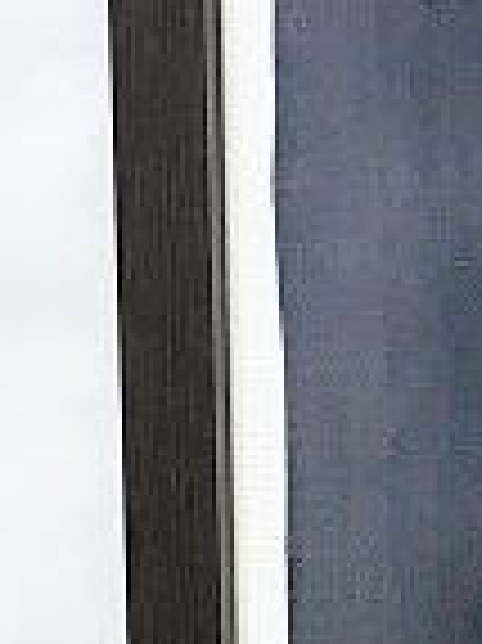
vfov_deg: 9.2
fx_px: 4016
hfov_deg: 6.7
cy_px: 230
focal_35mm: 216
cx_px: 923
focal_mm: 4.15
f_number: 2.2
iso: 32
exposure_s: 1/40
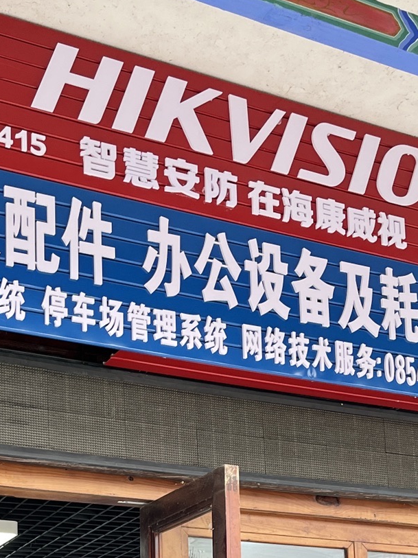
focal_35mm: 64
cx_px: 177
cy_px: 593
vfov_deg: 28.0
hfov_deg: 22.9
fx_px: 1031
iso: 125
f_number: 1.6
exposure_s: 1/112
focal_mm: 5.1
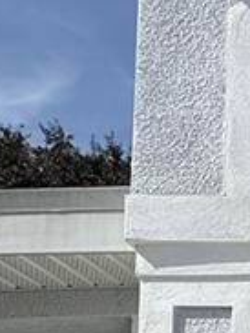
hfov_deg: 13.2
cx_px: 546
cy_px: 533
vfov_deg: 18.3
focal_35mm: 92
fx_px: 887
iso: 50
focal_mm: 2.22
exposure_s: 1/4425
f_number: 2.2
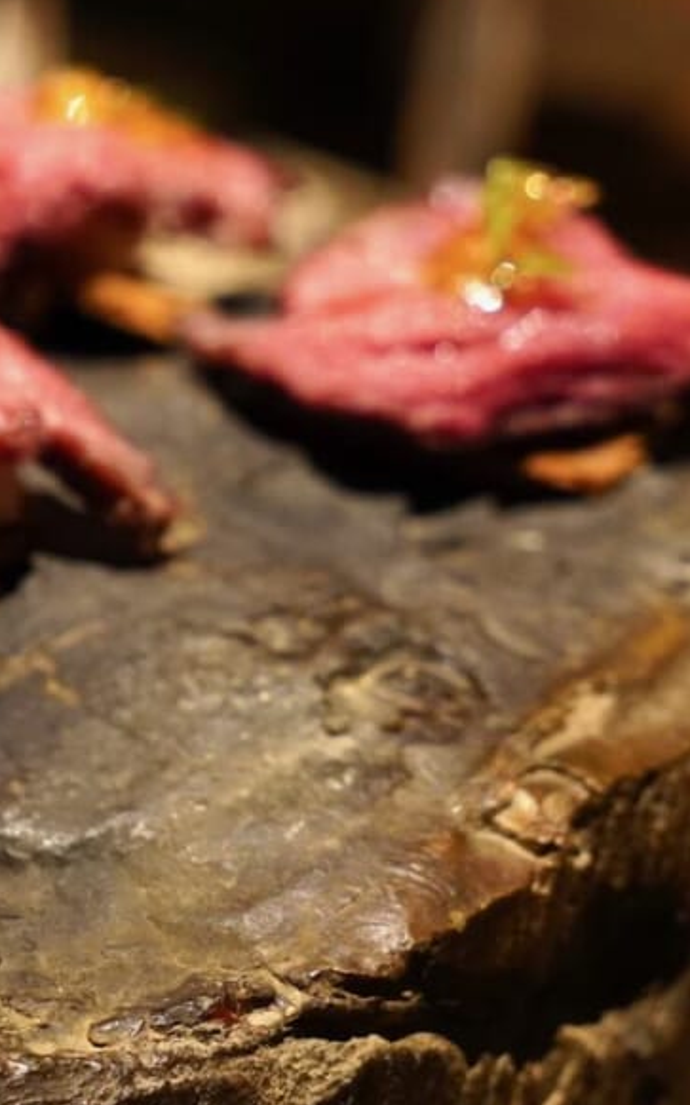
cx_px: -158
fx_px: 2683
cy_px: 597
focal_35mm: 89
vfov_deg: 23.2
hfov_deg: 14.2
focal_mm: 33.1
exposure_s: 1/25
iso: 1250
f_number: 4.5
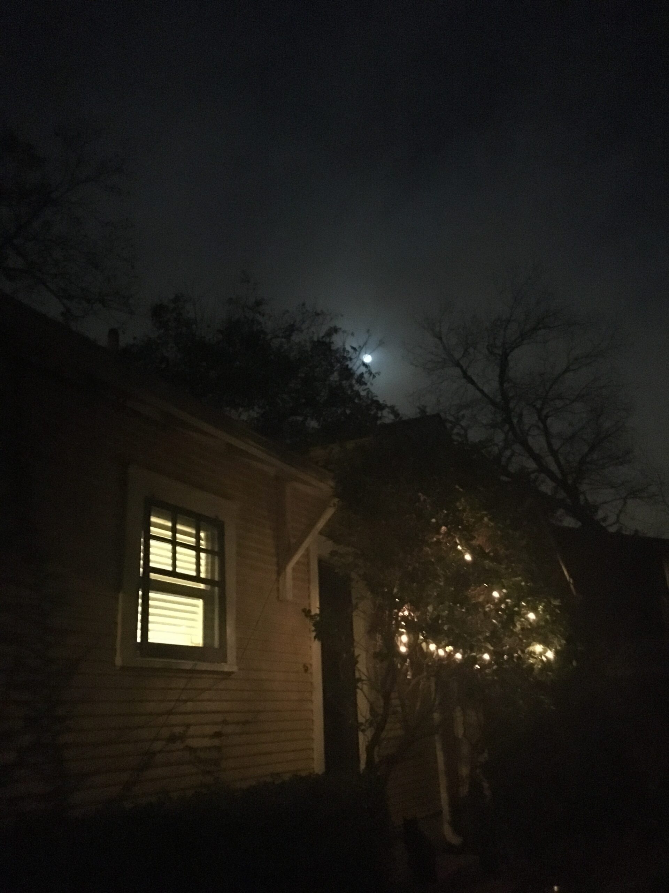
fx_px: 747
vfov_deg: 61.7
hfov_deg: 48.2
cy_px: 446
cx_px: 334
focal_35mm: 29
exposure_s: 1/15
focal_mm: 4.15
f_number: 2.2
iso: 2000
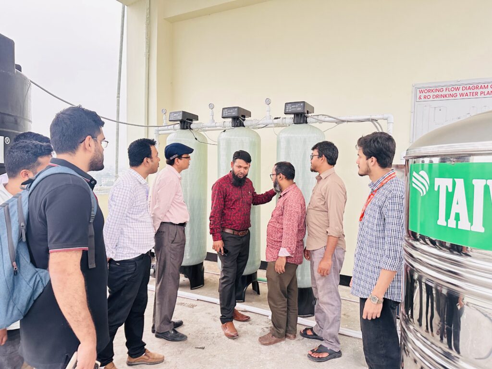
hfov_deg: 71.6
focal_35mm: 24
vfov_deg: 56.8
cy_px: 184
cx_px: 246
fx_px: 341
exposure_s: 1/60
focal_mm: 6.86
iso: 320
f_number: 1.78
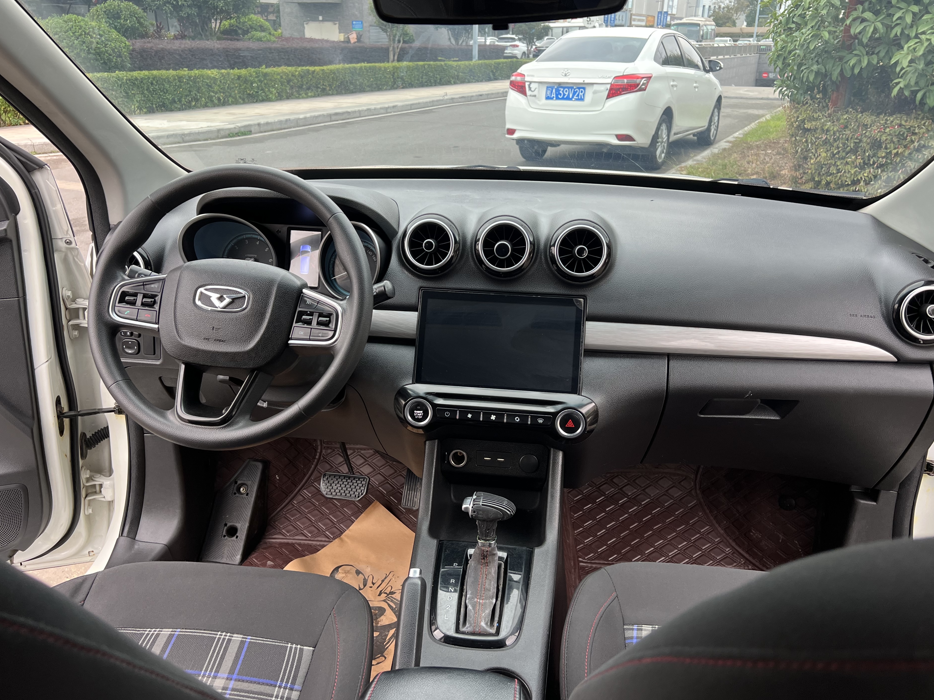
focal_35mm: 28
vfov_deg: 49.7
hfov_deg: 63.4
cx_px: 470
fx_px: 755
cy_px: 355
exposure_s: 1/121
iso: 80
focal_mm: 5.7
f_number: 1.5
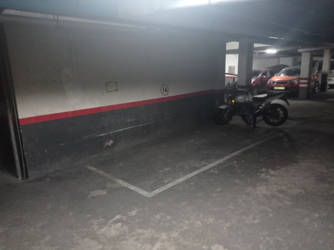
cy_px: 125
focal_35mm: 28
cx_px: 167
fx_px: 270
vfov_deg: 49.7
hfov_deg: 63.5
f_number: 1.79
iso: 786
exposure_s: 1/14.3
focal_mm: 4.74
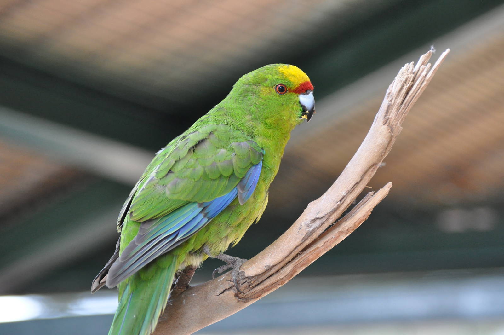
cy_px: 168
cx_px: 252
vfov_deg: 6.5
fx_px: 2937
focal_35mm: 210
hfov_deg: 9.8
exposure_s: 1/125
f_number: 4.8
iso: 1600
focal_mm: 140
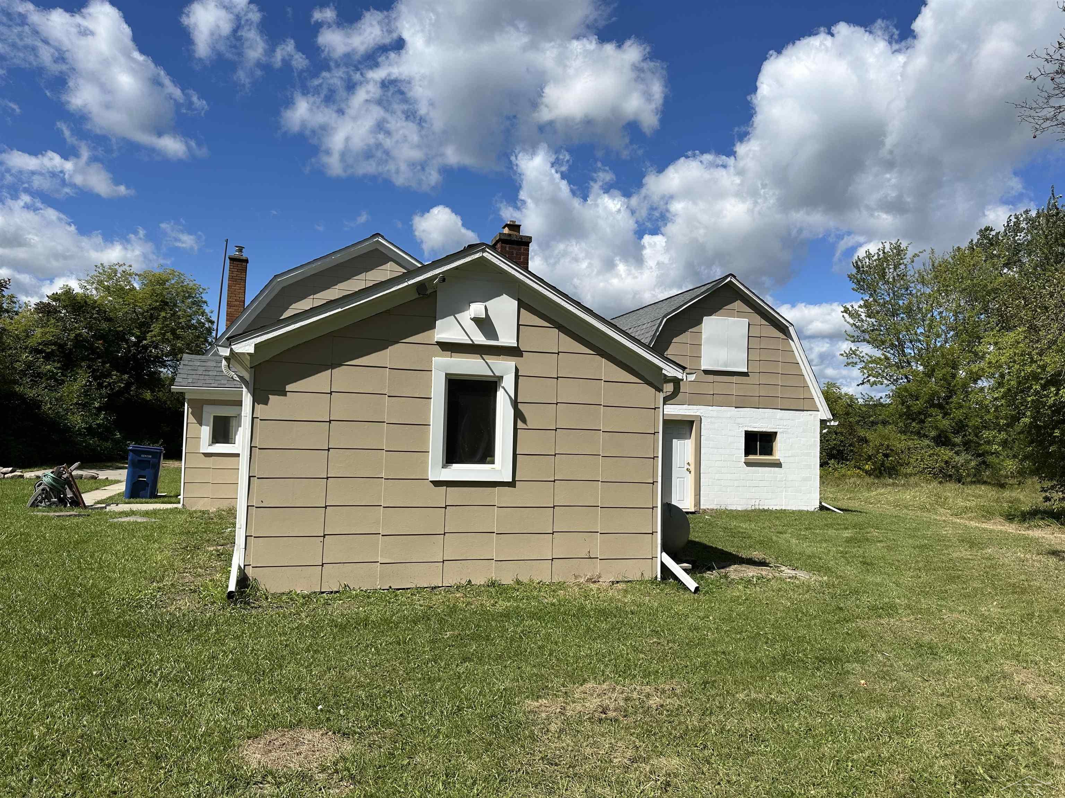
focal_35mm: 24
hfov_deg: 71.6
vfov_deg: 56.8
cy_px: 399
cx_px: 532
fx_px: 738
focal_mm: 6.86
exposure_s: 1/6623
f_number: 1.78
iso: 80
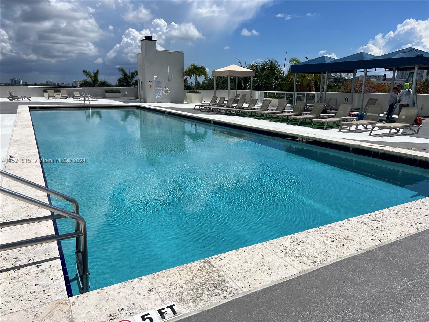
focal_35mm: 26
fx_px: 322
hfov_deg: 67.3
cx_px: 214
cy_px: 161
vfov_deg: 53.1
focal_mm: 5.7
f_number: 1.5
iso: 50
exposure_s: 1/12658
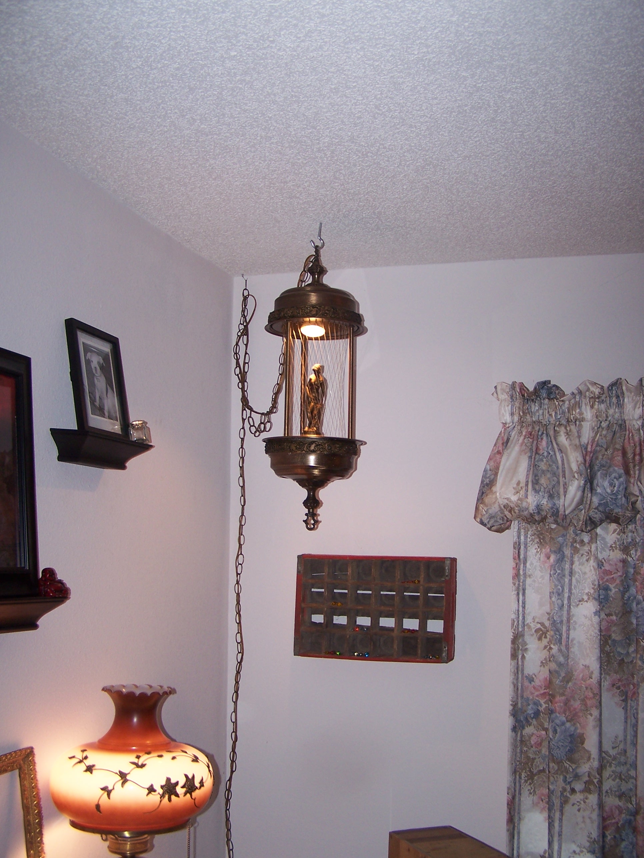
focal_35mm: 38
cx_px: 322
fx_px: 943
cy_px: 429
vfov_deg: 49.0
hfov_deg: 37.7
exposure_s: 1/60
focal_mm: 6.3
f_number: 2.8
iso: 80
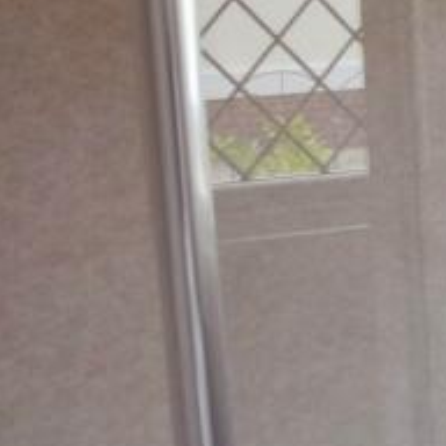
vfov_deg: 25.3
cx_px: 1148
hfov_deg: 13.9
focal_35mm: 68
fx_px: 991
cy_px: 159
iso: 400
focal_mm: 10
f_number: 5.6
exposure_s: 1/125
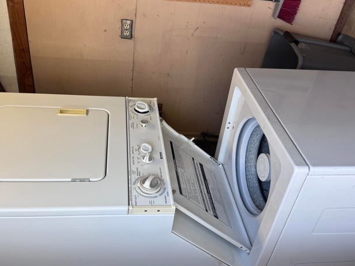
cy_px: 140
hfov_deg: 55.3
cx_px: 163
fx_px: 338
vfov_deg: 42.9
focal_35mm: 33
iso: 80
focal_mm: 6.76
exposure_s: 1/464
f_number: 1.78
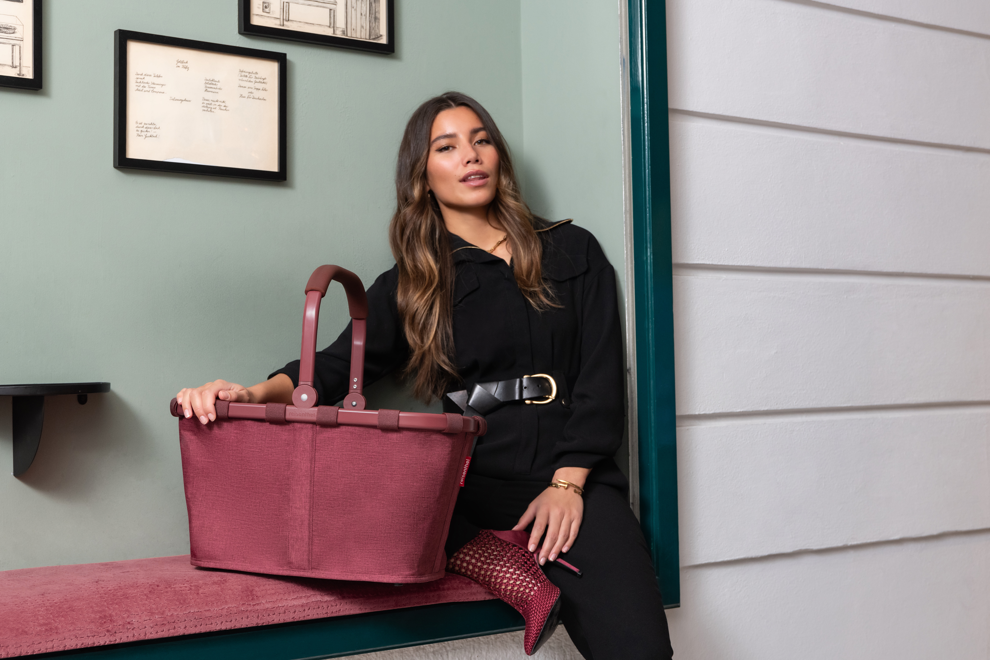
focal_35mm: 55
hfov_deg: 36.2
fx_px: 1512
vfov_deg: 24.6
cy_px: 330
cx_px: 495
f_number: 5
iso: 1000
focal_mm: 55
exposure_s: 1/160
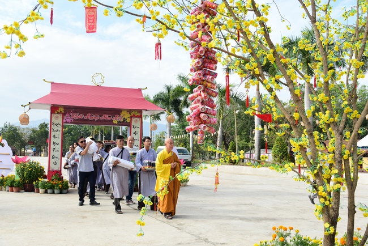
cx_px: 184
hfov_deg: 54.4
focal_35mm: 35
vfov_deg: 37.9
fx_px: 358
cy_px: 123
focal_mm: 35
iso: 100
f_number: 6.3
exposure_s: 1/100
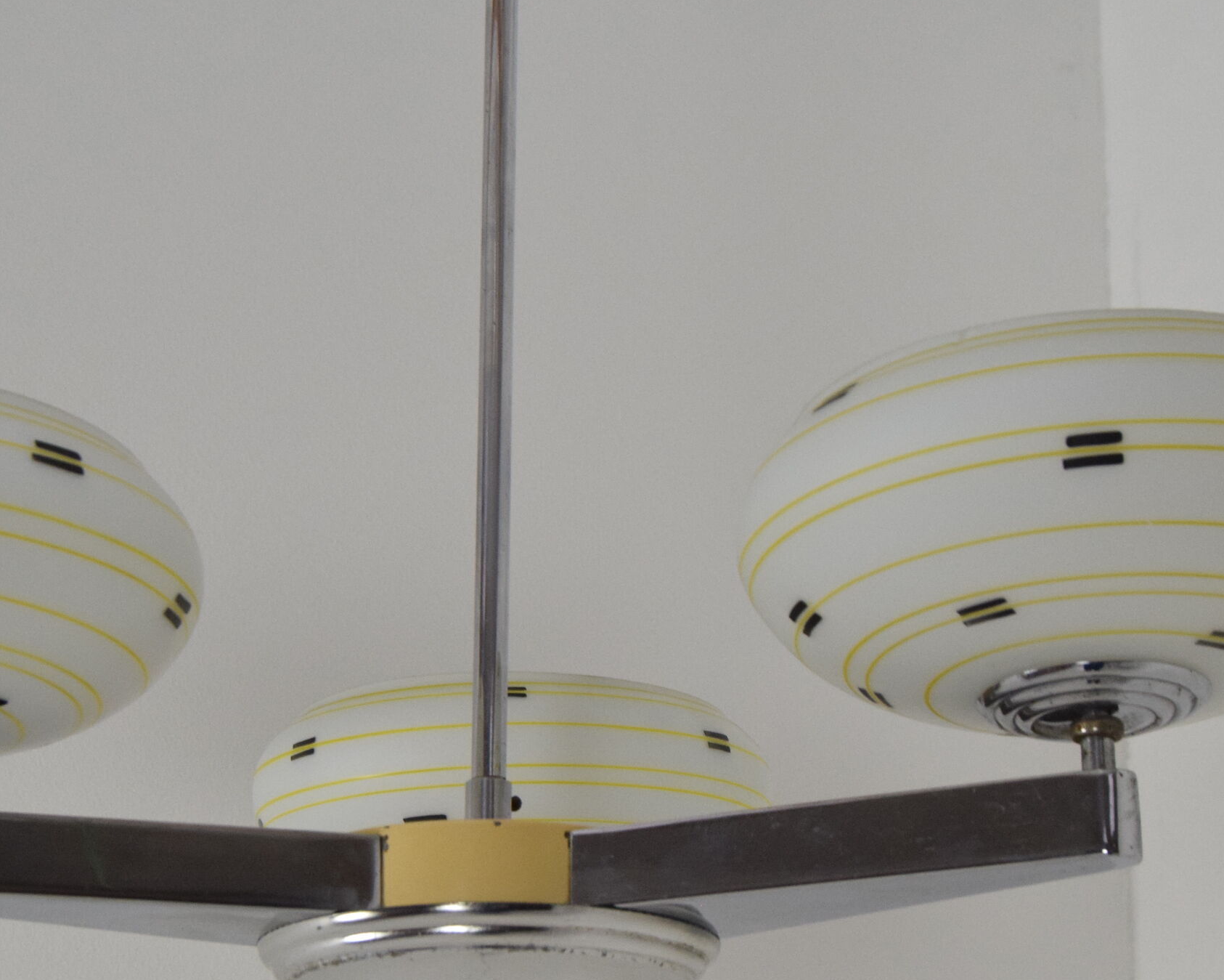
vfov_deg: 19.1
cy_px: 704
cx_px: 493
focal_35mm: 80
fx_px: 2898
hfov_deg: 23.8
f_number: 7.1
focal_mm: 32
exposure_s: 1/200
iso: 1600
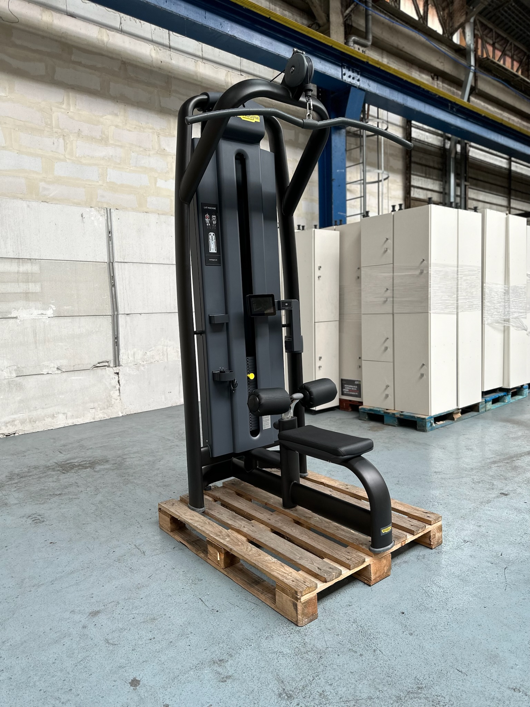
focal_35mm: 24
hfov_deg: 56.8
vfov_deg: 71.6
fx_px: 490
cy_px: 354
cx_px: 265
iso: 100
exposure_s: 1/100
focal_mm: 6.86
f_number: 1.78
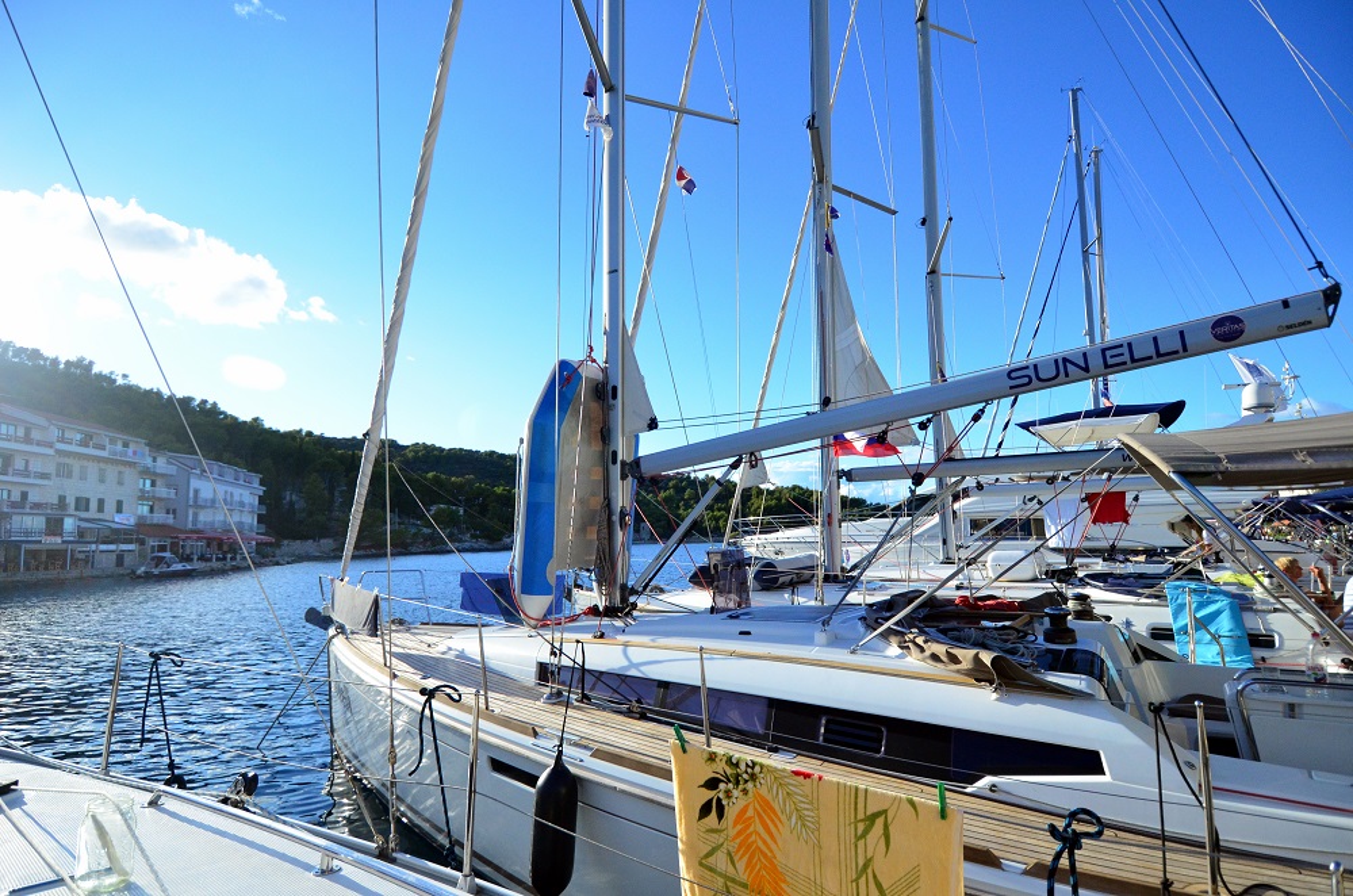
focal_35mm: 18
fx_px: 675
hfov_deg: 90.1
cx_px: 676
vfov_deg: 67.1
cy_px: 448
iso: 1250
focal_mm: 12
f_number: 4.5
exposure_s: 1/8000
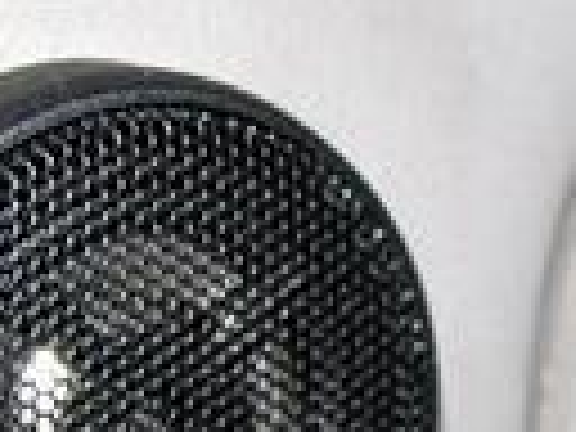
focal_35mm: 214
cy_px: 504
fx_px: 3561
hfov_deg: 9.2
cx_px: 612
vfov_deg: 6.9
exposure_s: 1/60
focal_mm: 14.7
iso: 100
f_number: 3.1
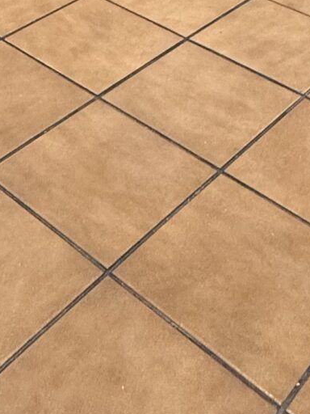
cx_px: 101
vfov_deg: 20.2
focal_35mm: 70
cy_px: -327
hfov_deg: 20.9
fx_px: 836
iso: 200
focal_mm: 2.22
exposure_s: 1/100
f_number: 2.2
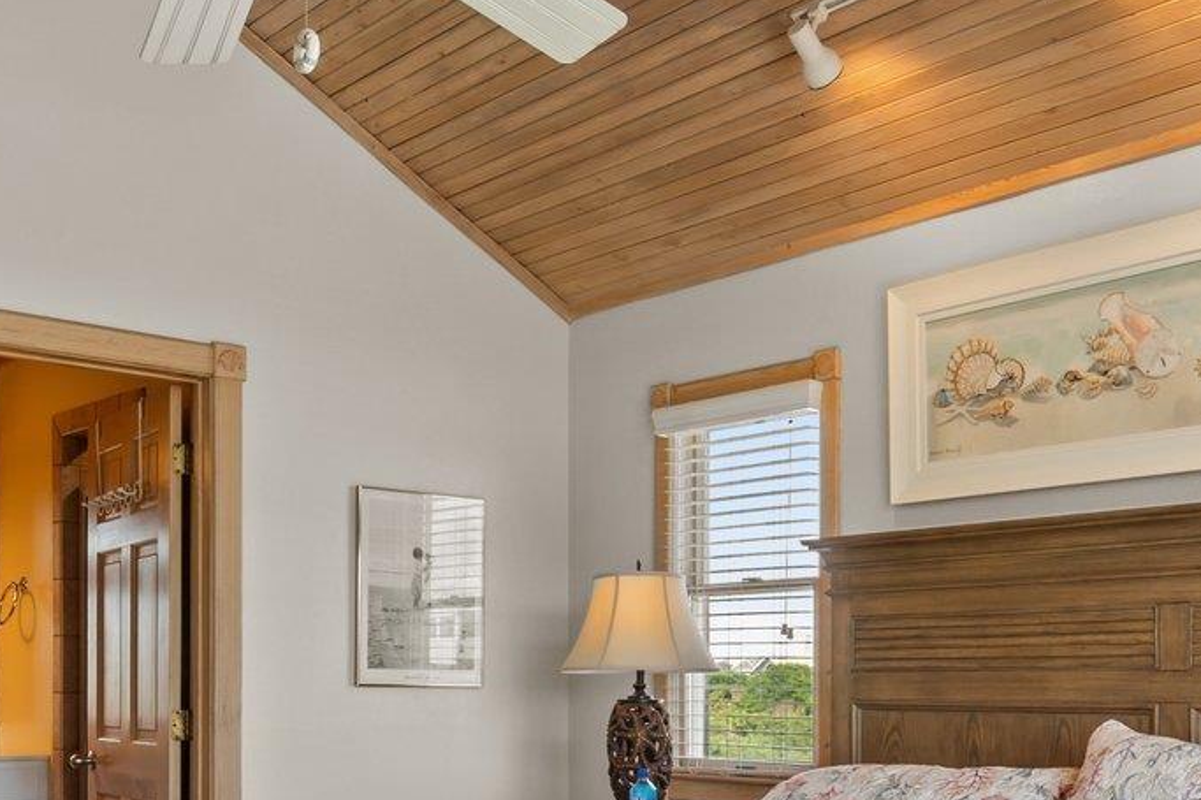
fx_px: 1401
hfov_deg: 46.3
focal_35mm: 42
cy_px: 711
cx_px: 679
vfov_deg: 30.5
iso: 100
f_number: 11
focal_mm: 14
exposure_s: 1/4
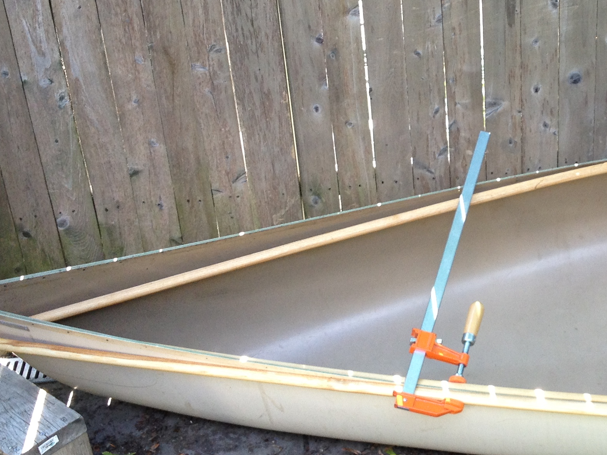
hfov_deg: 25.9
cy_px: 195
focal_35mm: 73
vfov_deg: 20.2
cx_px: 537
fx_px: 1280
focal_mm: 4.28
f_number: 2.4
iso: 64
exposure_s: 1/120
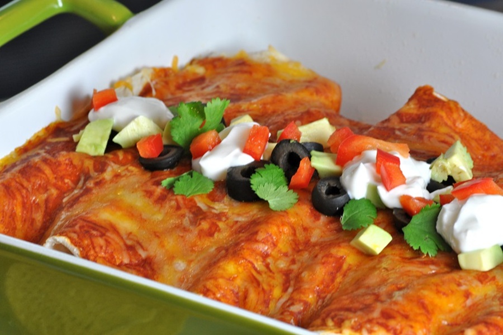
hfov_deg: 13.7
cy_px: 168
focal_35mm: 150
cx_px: 252
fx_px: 2096
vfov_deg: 9.1
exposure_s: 1/10
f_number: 13
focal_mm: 100
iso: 400
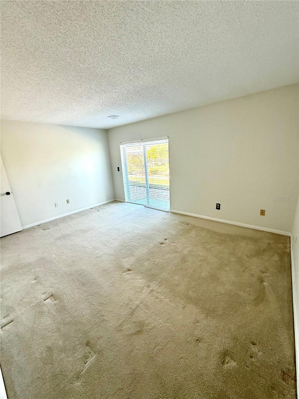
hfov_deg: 85.7
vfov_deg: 102.1
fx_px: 161
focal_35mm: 14
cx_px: 150
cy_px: 200
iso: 64
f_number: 2.2
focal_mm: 2.22
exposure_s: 1/99
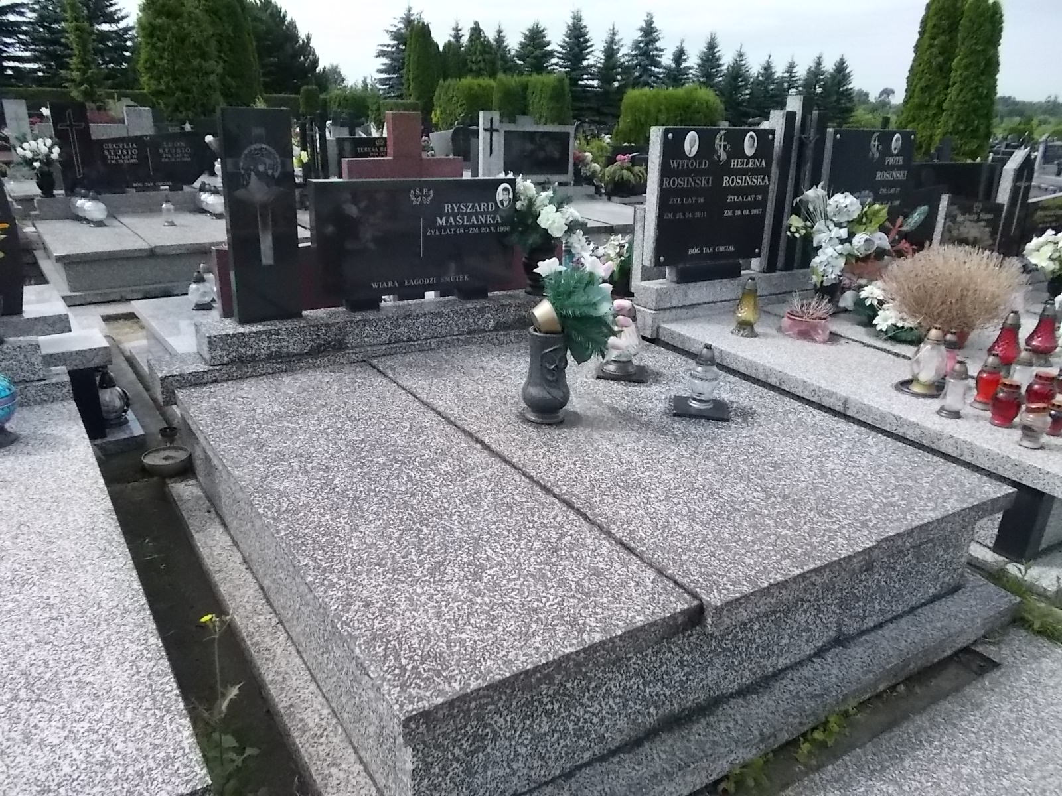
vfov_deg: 53.1
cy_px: 398
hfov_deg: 67.3
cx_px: 531
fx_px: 798
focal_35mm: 26
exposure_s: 1/640
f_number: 8
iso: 400
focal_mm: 4.6
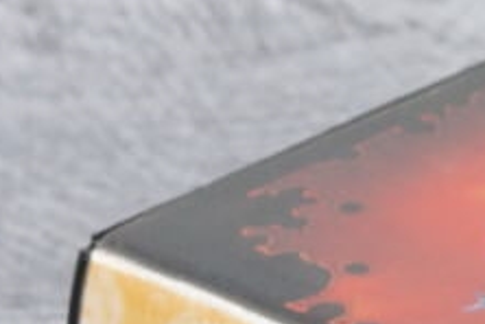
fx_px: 5469
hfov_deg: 5.0
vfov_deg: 3.4
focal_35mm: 406
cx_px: 1121
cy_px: 331
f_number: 7.1
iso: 1250
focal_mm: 50
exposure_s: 1/80
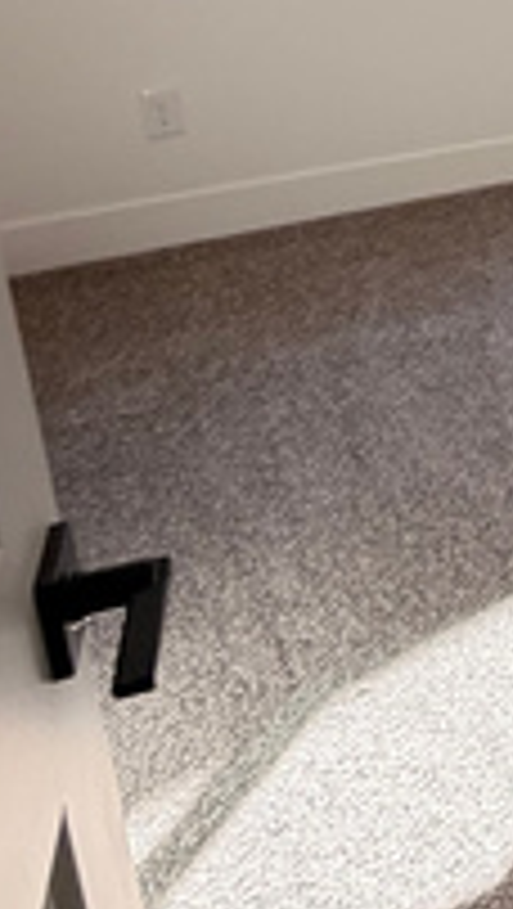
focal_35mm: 58
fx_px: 1399
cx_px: 1026
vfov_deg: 34.0
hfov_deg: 16.1
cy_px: 90
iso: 160
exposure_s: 1/120
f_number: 2.2
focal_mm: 2.22
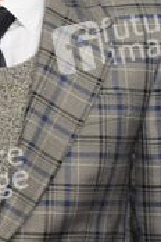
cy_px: -28
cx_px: -2
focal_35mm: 688
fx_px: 4615
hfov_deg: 2.0
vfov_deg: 3.0
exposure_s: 1/160
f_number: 5.6
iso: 640
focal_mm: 300
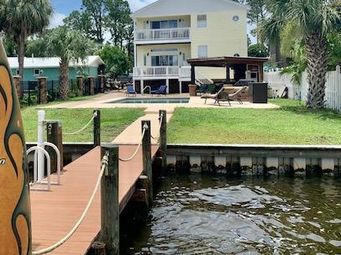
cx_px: 113
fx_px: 404
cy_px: 80
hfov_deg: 45.1
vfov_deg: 34.7
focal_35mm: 41
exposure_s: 1/2681
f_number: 1.8
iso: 25
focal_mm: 4.25
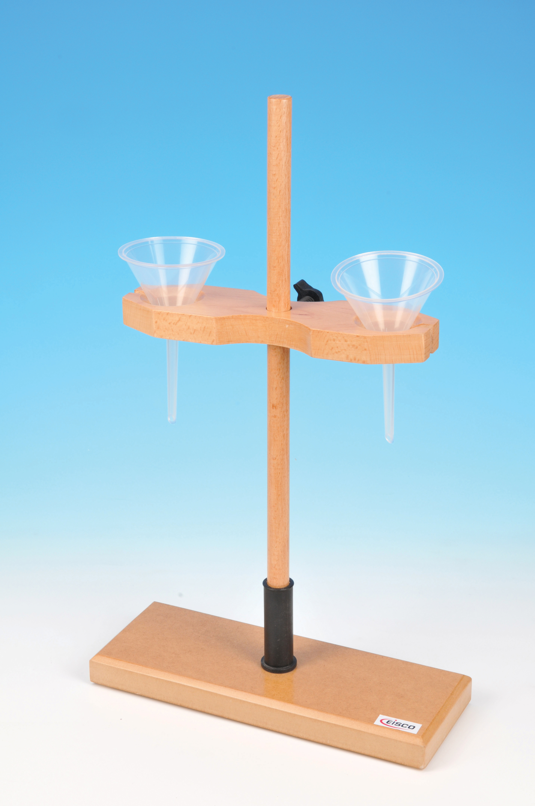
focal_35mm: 75
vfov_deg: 27.0
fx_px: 1676
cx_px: 268
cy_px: 403
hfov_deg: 18.1
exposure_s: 1/80
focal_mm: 50
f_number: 22
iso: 250
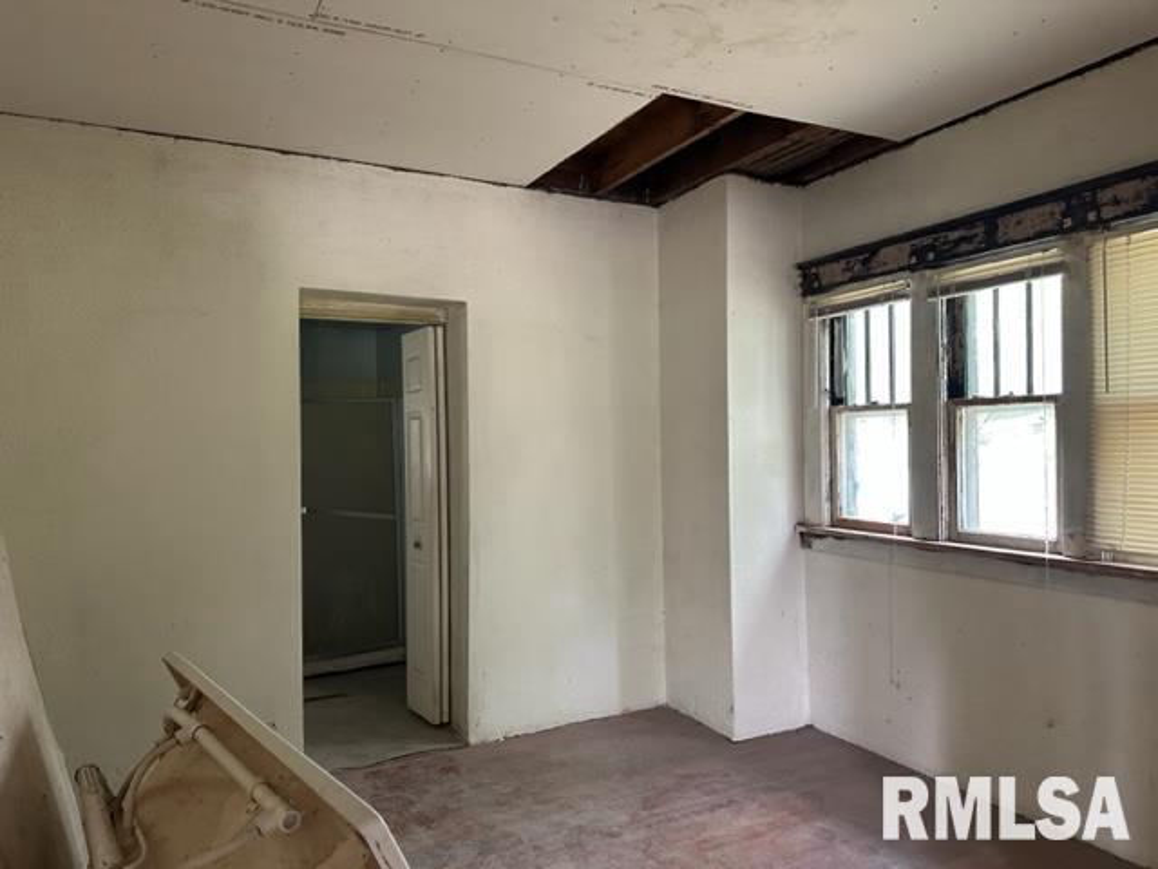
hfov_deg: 71.6
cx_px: 579
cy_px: 434
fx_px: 803
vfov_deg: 56.8
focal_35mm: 24
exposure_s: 1/60
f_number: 1.78
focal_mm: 6.86
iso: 400
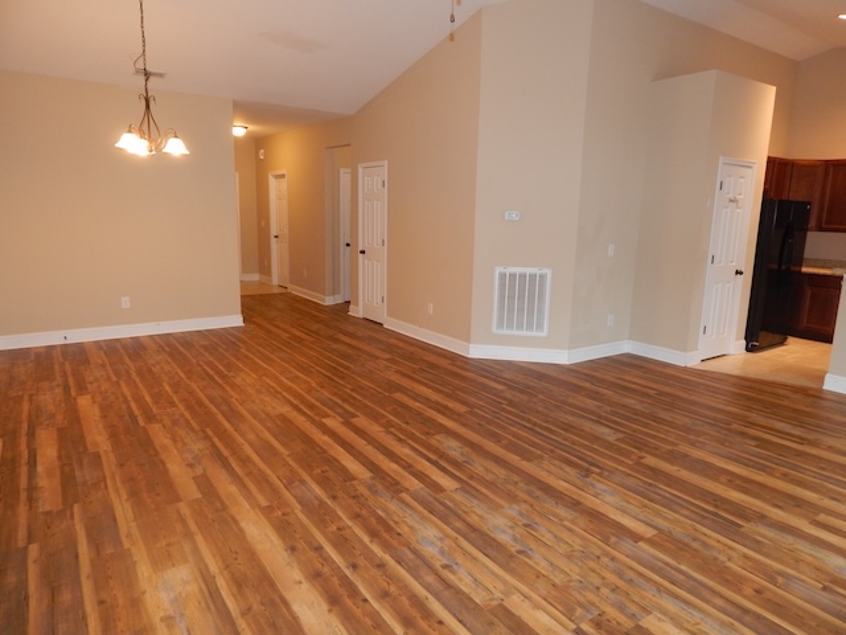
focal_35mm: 22
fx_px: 538
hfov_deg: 76.4
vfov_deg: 61.1
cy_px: 318
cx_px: 423
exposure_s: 1/30
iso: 200
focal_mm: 4
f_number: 3
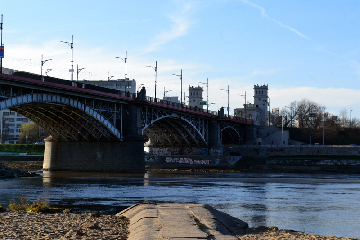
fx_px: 825
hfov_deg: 24.6
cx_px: 180
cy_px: 120
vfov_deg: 16.6
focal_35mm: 82
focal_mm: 55
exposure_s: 1/400
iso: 400
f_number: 11
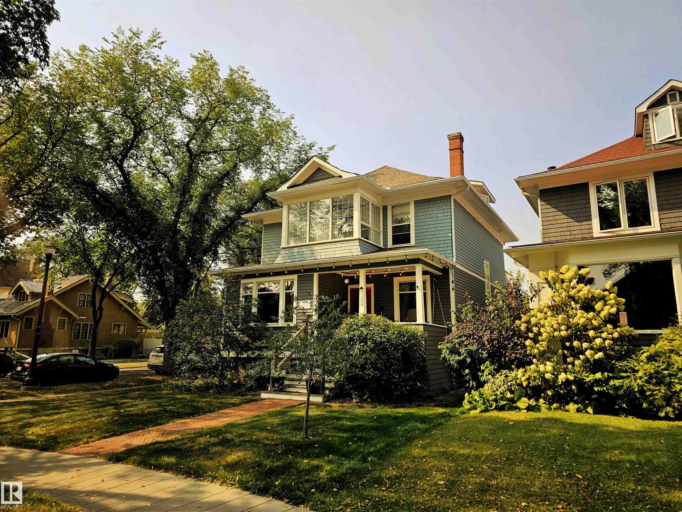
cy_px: 256
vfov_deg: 58.9
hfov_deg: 73.9
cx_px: 341
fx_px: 453
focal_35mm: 23
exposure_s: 1/596
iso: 10
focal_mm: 6.3
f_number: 1.7
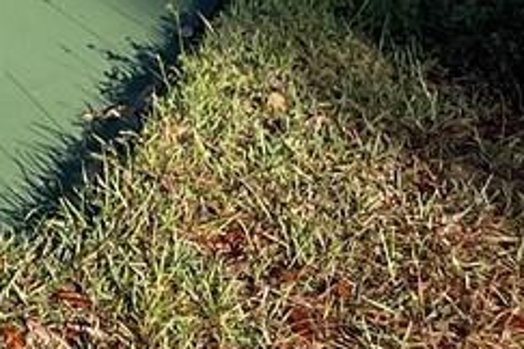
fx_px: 2591
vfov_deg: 6.6
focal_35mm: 178
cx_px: -1022
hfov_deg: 9.3
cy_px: -916
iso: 32
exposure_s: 1/2717
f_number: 1.6
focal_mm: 5.1
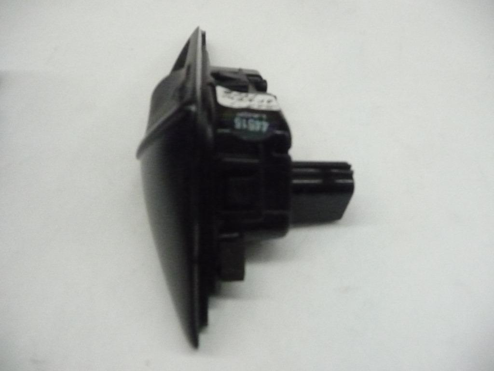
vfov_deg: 49.7
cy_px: 186
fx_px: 400
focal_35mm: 28
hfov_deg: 63.4
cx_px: 247
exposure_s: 1/400
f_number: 3.3
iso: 1600
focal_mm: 4.7
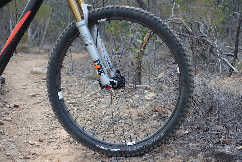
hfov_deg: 28.8
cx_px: 121
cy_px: 81
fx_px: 471
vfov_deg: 19.5
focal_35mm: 70
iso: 200
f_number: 2.8
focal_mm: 25.7
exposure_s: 1/80
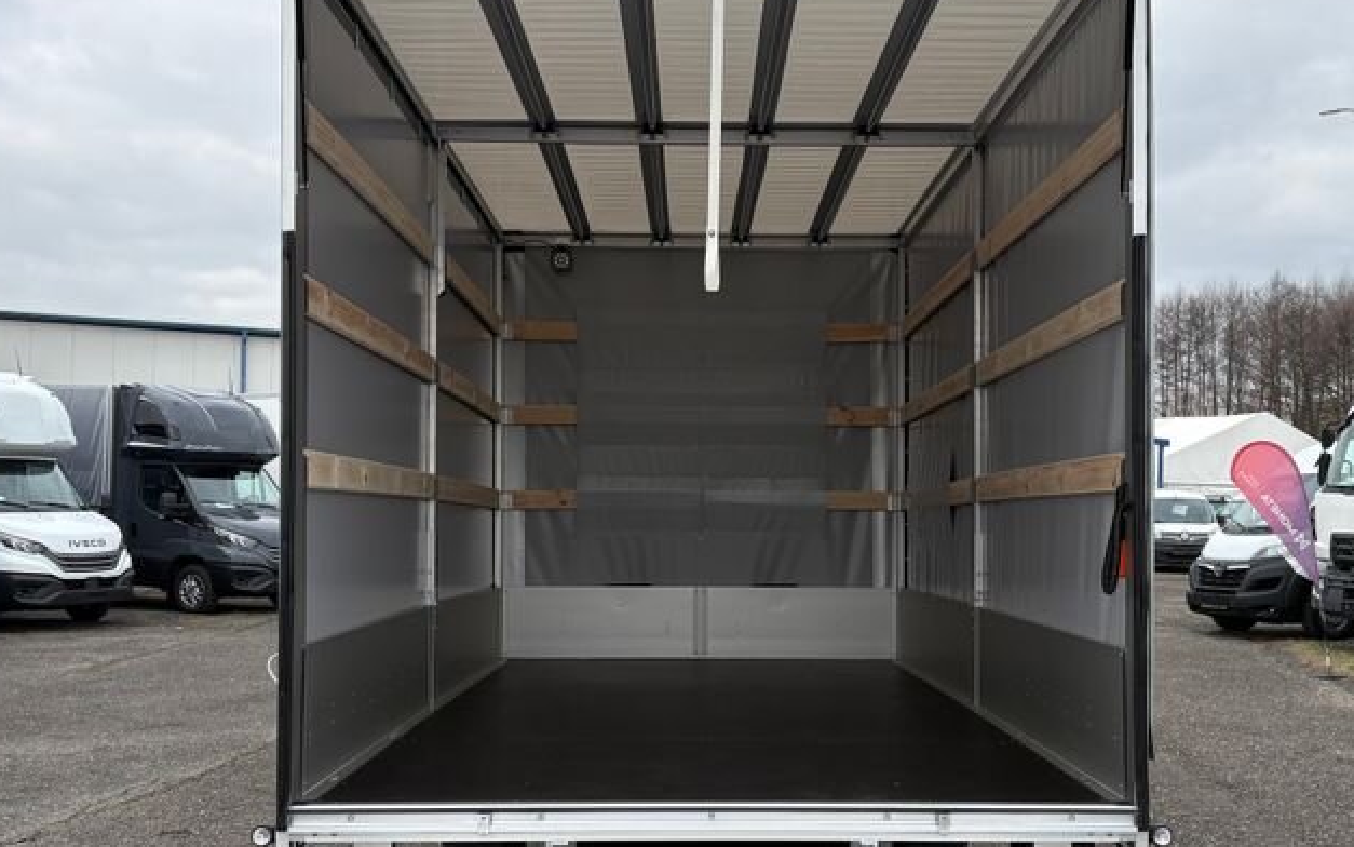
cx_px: 732
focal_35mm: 45
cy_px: 488
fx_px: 1661
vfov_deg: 28.6
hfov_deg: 44.3
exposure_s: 1/1337
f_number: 1.6
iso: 50
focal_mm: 5.96
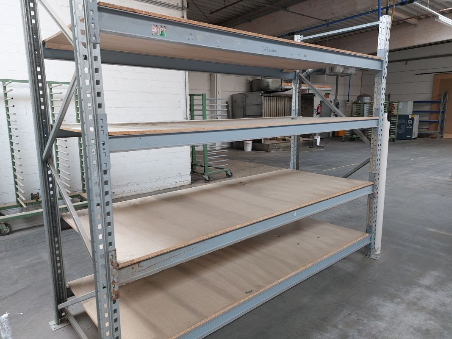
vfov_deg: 54.9
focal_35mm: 25
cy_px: 170
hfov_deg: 69.4
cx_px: 226
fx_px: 326
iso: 160
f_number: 1.8
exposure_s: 1/50
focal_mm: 5.23
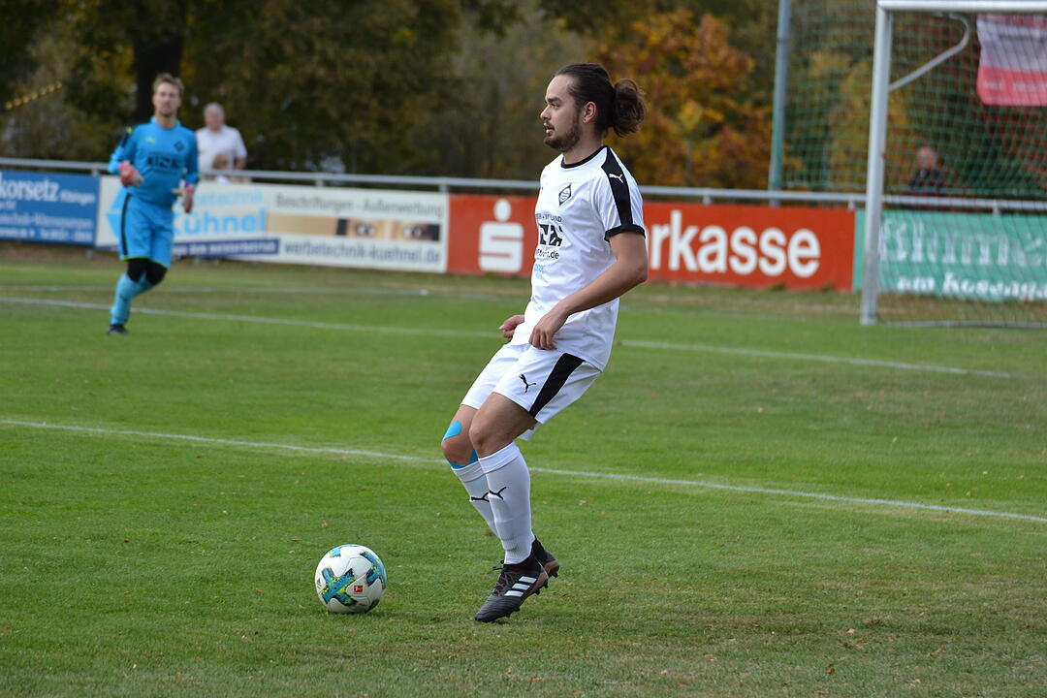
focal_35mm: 210
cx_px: 524
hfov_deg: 9.8
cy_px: 349
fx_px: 6107
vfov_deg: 6.5
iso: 400
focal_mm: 140
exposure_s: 1/640
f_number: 4.5
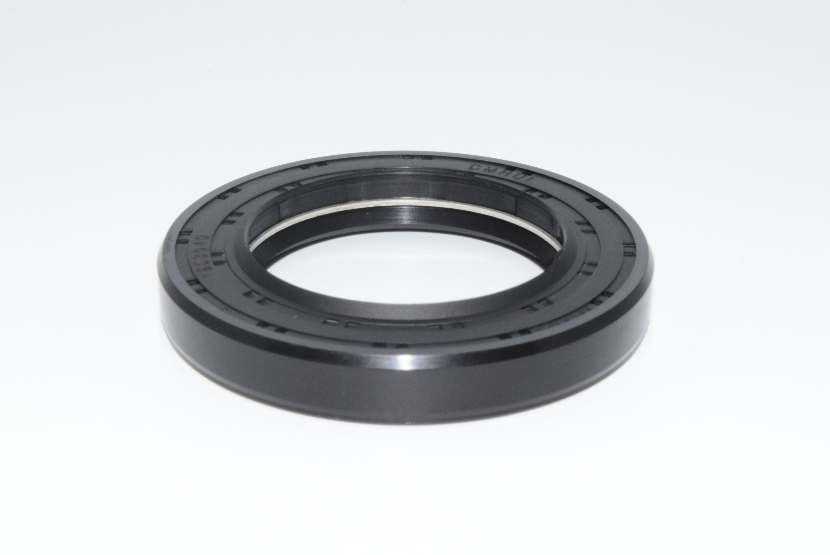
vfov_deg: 16.6
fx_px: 1904
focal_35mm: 82
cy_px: 278
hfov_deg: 24.6
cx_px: 415
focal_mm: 55
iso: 1600
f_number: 36
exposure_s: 1/60
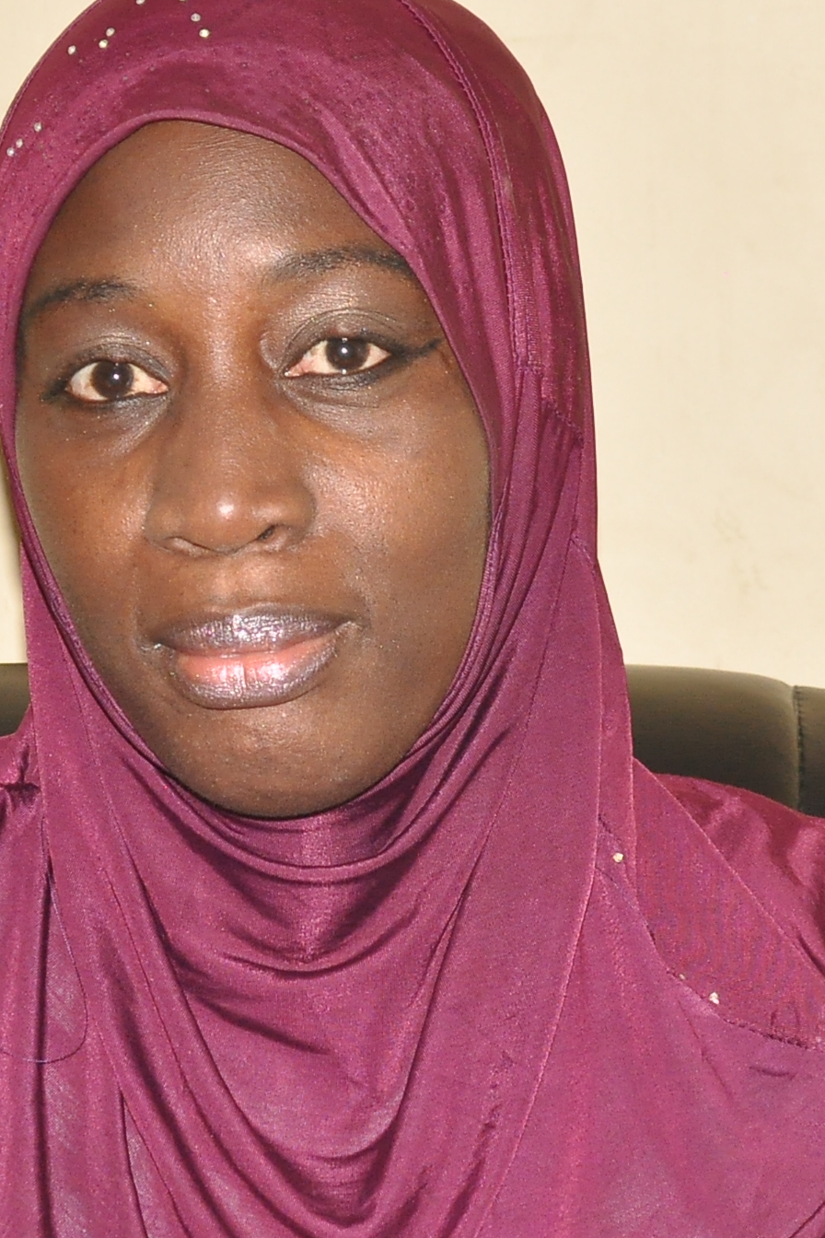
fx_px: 6778
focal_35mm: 197
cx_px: 189
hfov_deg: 7.0
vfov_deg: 10.4
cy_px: 762
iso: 1100
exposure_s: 1/200
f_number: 6.3
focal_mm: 55
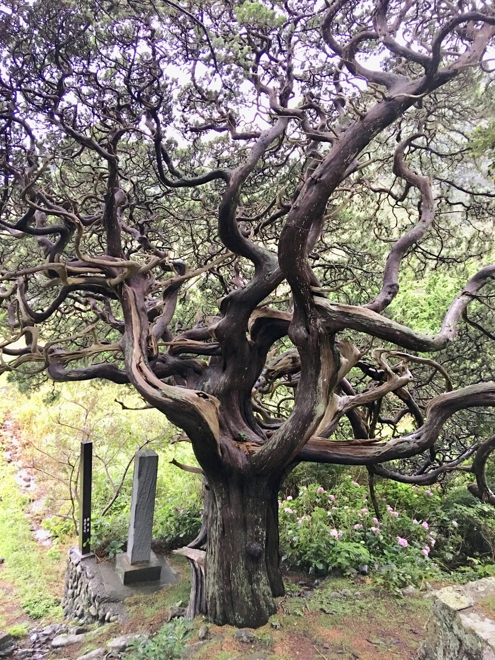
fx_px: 553
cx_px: 248
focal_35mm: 29
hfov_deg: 48.2
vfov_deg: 61.7
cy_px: 330
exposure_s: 1/10
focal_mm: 4.15
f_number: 2.2
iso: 80
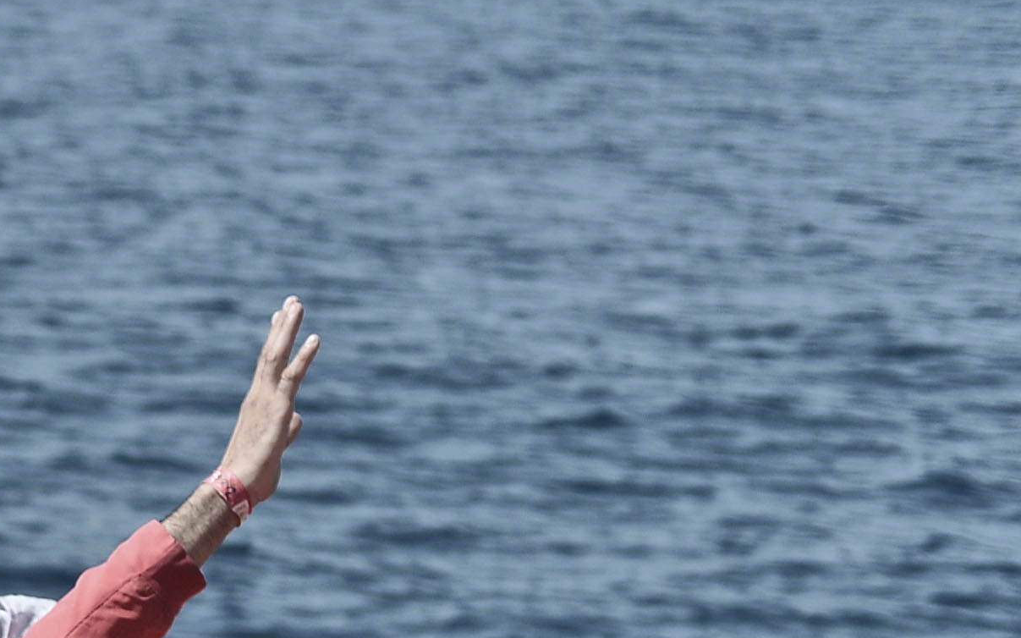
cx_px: -1036
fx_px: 5787
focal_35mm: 208
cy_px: 1274
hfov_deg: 9.4
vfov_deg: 6.1
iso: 200
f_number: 4
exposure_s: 1/2500
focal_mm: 50
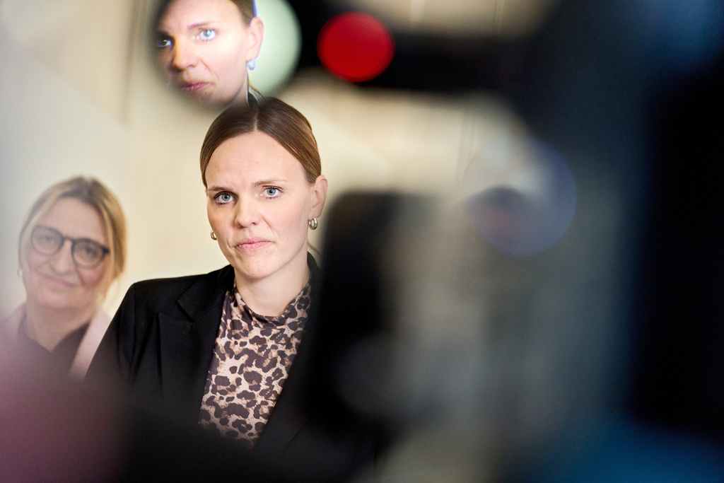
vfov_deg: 11.1
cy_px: 242
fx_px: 2474
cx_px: 362
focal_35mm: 123
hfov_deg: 16.7
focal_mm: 123
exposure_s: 1/320
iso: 4000
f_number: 2.8
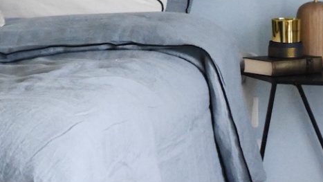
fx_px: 1842
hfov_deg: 10.0
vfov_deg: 5.6
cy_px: 179
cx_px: 111
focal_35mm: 215
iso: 1600
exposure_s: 1/200
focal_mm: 30
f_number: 5.4
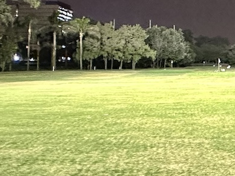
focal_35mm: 65
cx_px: 259
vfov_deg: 22.3
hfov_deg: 27.3
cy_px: 37
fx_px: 441
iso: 1250
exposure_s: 1/41
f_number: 2.2
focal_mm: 2.22
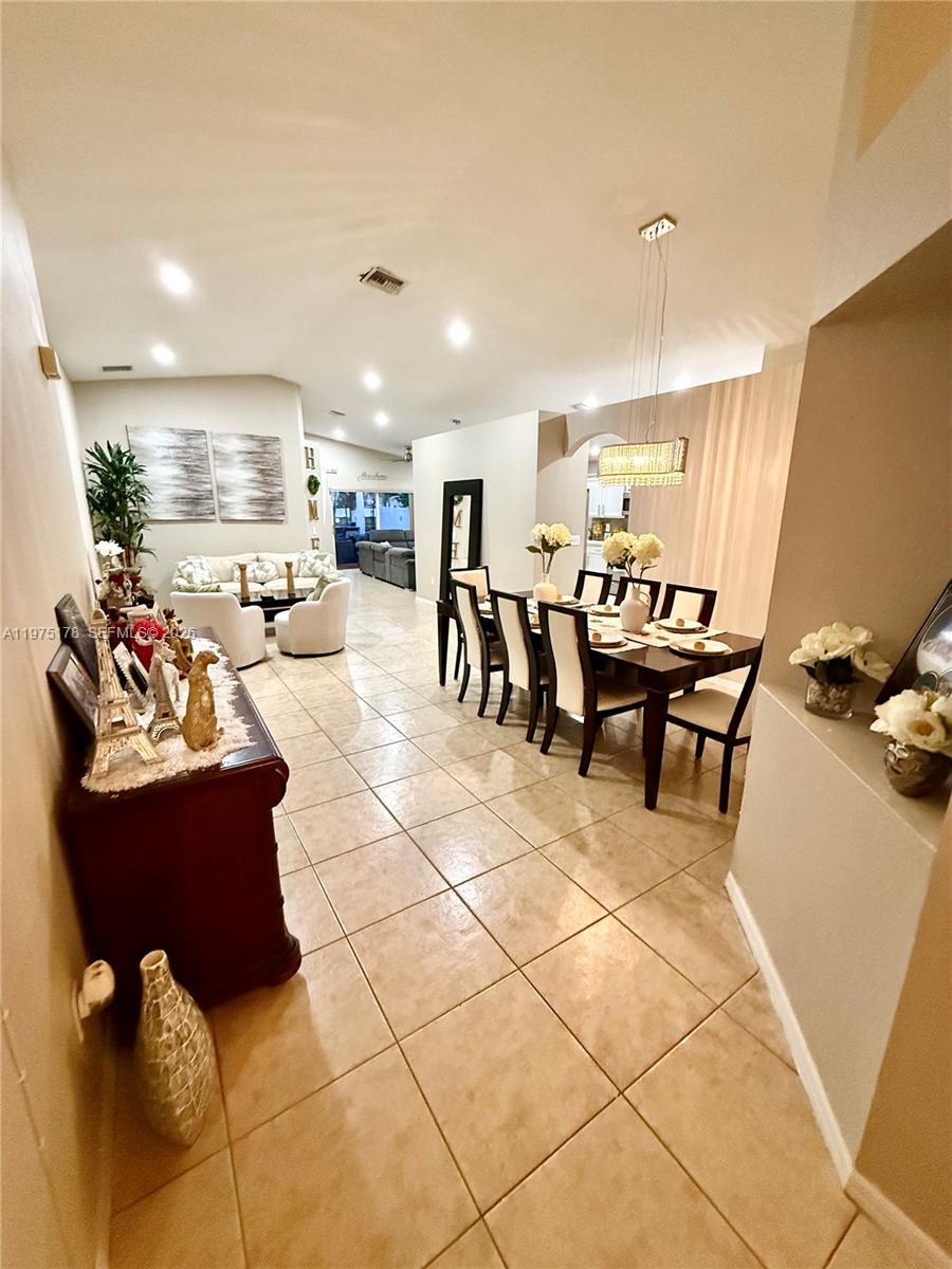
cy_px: 634
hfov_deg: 85.7
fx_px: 513
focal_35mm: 14
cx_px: 476
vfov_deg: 102.1
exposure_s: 1/60
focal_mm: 2.22
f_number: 2.2
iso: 1000
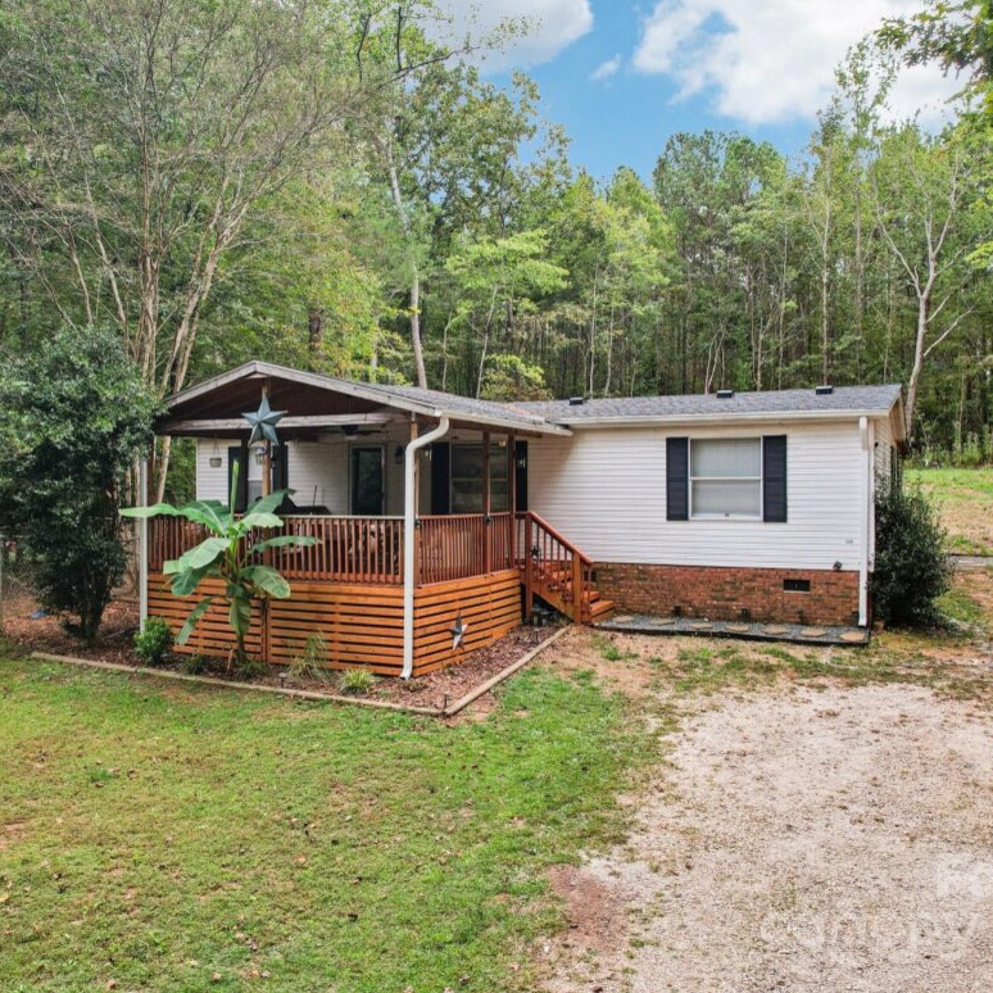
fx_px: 941
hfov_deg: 55.4
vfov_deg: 55.6
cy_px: 481
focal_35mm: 29
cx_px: 416
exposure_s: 1/400
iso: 110
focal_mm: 8.4
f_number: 2.8
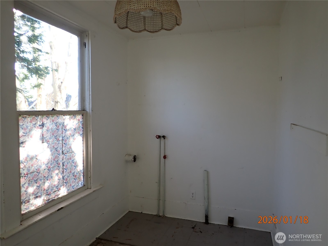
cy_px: 123
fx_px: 237
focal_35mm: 25
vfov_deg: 54.9
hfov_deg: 69.4
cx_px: 164
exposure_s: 1/125
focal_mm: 4.5
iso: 100
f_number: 2
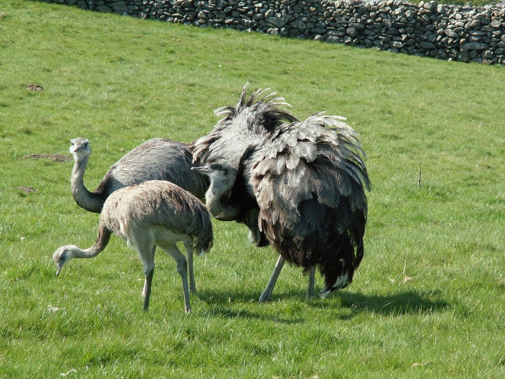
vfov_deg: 7.5
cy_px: 208
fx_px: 2874
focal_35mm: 197
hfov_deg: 10.0
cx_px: 274
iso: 50
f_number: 5.6
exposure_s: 1/125
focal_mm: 28.74
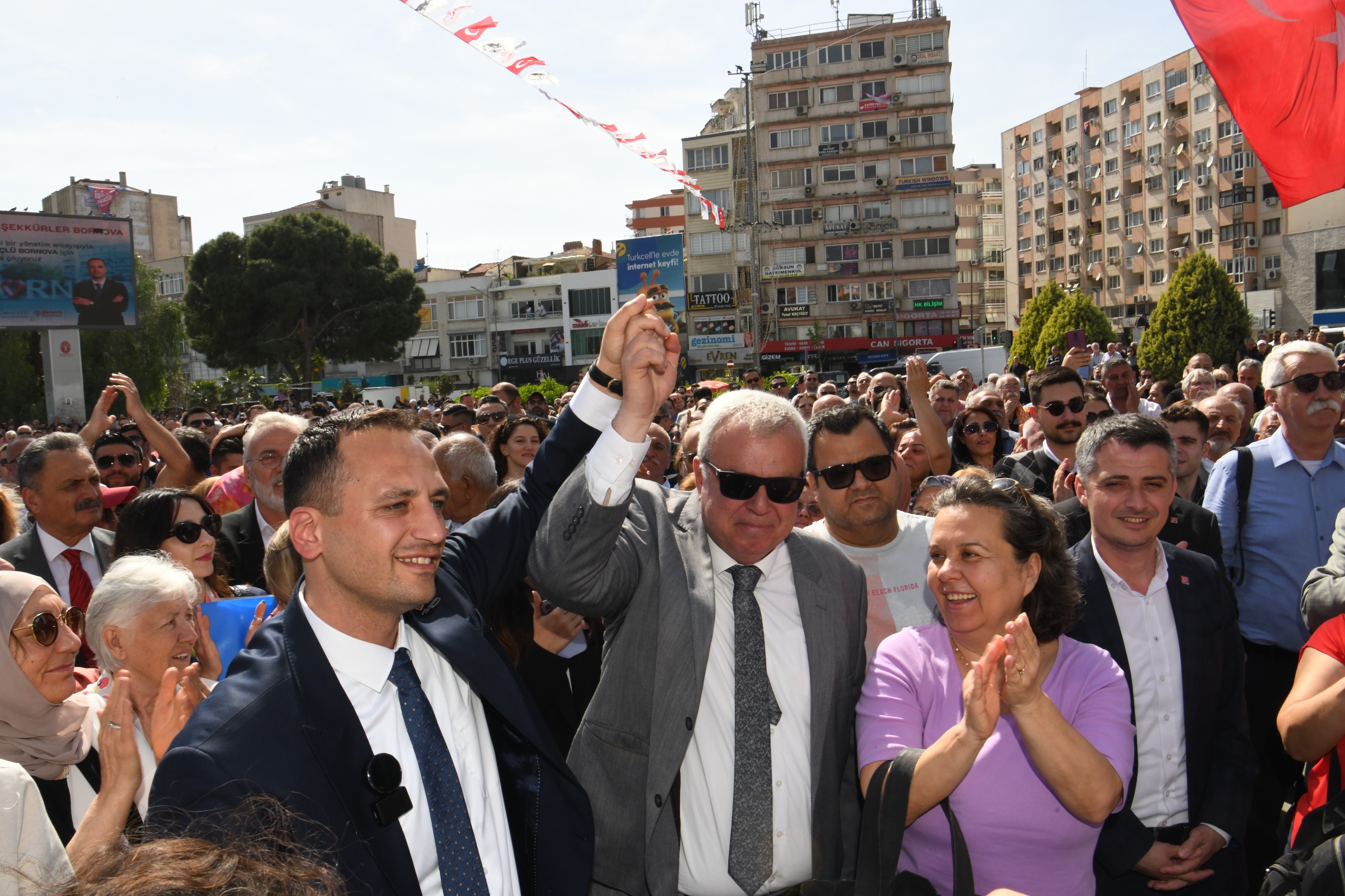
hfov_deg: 69.4
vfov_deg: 49.5
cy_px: 448
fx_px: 971
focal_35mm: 26
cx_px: 672
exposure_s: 1/250
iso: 640
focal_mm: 26
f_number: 22
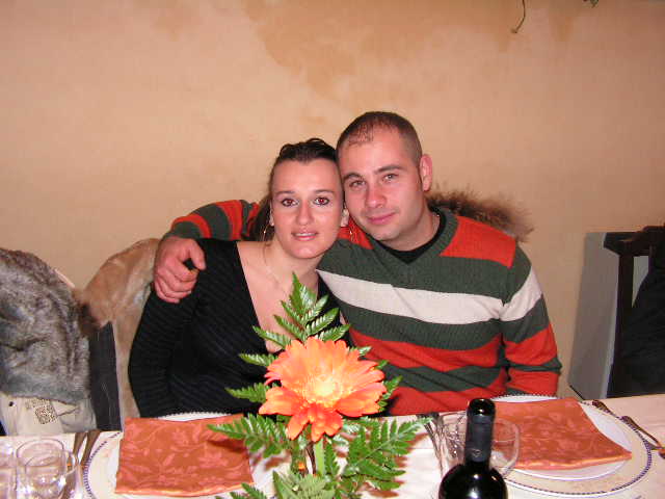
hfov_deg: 51.4
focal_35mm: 36
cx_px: 332
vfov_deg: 39.7
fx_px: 692
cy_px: 250
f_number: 3.2
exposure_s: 1/40
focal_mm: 6
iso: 200
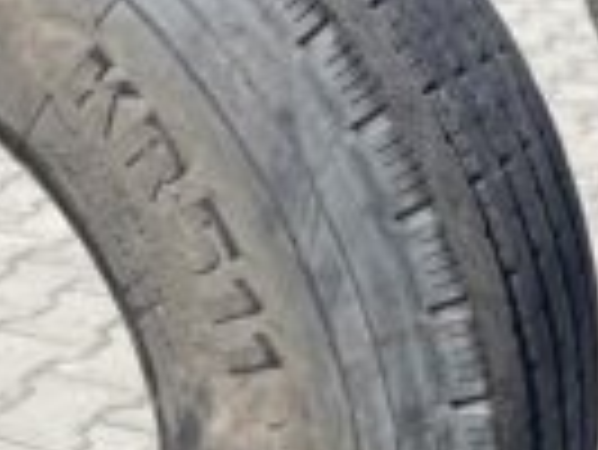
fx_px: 1452
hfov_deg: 21.9
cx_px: -76
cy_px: 353
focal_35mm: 84
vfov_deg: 17.5
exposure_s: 1/2105
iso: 32
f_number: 1.8
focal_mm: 4.25
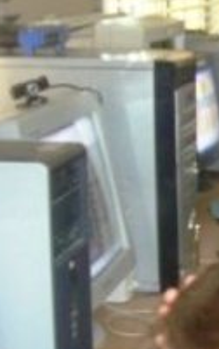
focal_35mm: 125
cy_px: 208
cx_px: 473
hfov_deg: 9.6
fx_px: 1191
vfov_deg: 16.7
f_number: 2.8
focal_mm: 6.2
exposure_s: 1/30
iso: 200
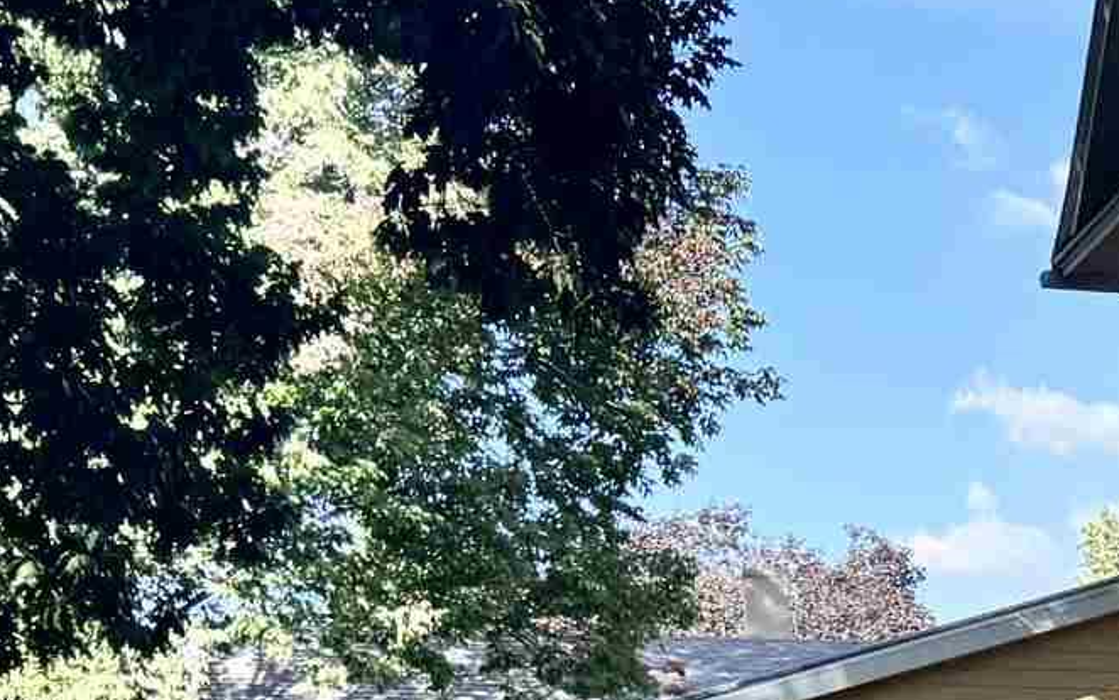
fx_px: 3599
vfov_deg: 10.7
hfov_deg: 15.6
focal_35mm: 118
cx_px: 1888
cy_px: 1064
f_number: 1.78
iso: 80
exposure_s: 1/2604
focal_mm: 6.76
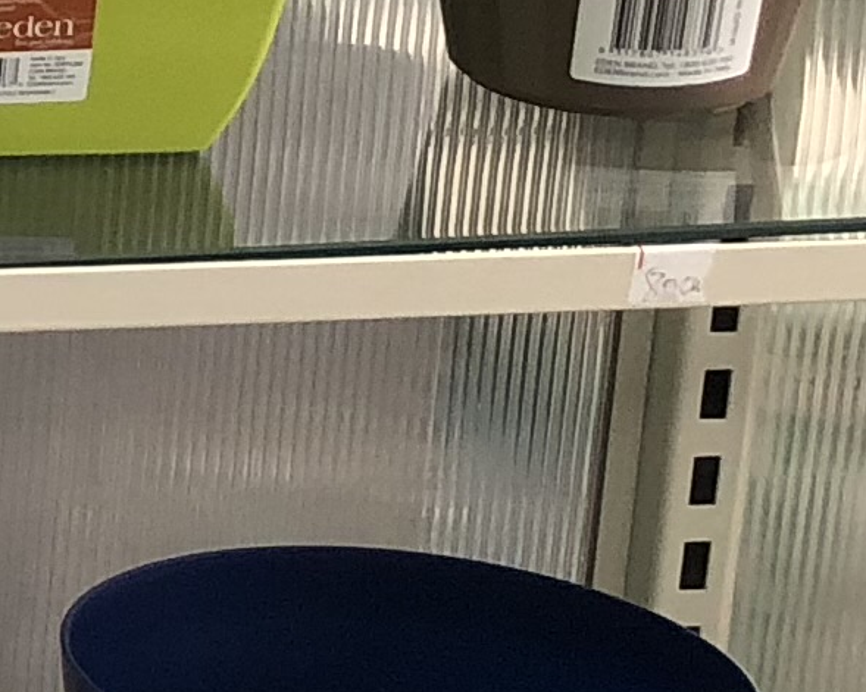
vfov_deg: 8.2
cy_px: 41
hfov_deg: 8.6
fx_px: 4792
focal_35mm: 187
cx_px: -1695
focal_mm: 3.99
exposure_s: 1/17
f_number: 1.8
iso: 50
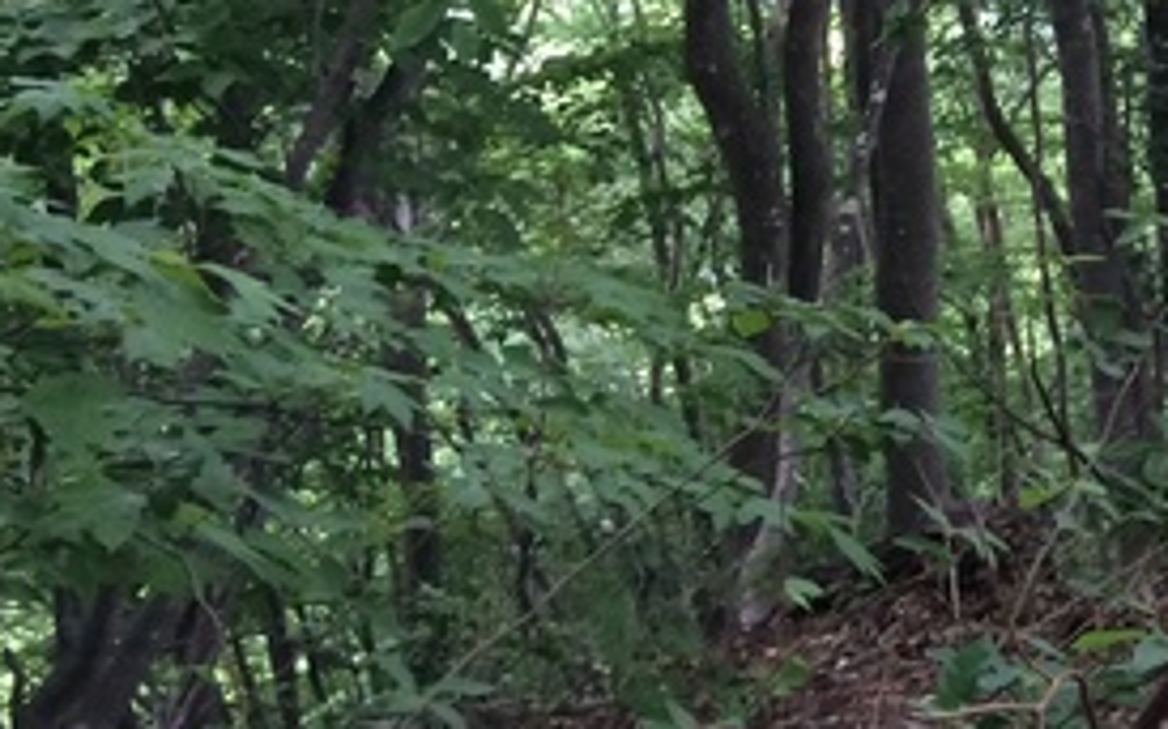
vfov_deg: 13.4
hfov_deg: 20.0
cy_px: -269
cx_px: 1633
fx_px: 2959
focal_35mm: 93
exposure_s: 1/30
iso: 100
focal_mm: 4.12
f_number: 2.2
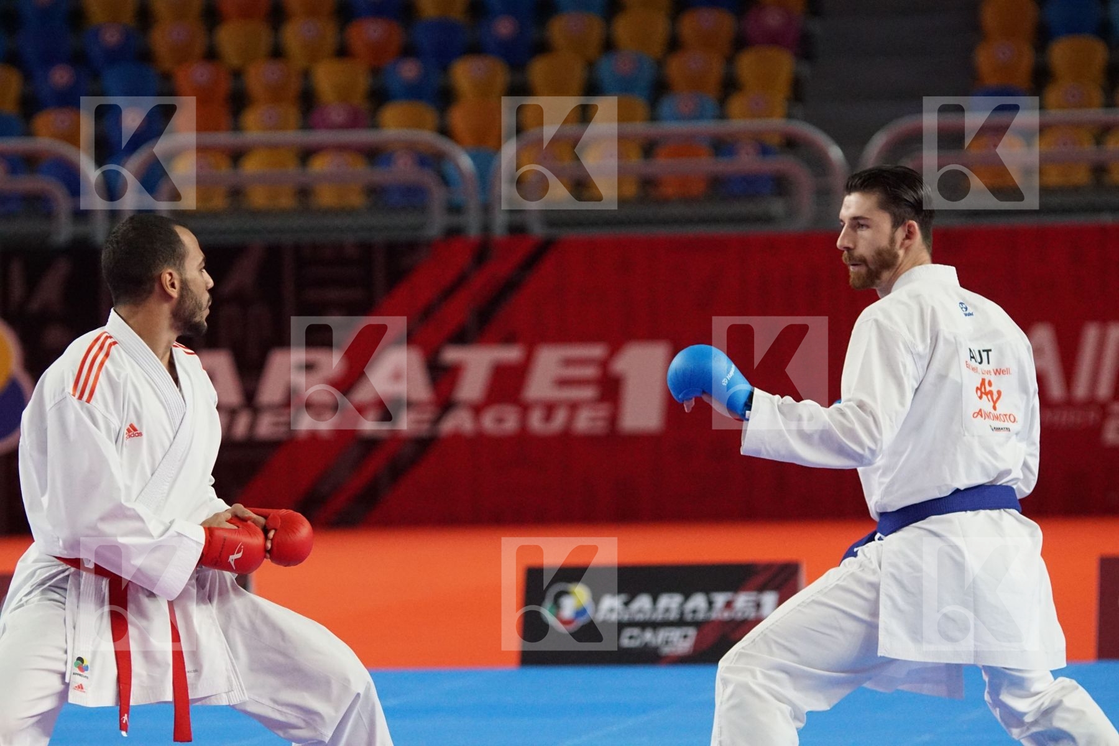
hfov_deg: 10.2
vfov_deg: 6.8
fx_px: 6294
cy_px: 373
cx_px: 560
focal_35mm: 202
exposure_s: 1/2000
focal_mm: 135
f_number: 2.8
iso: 3200
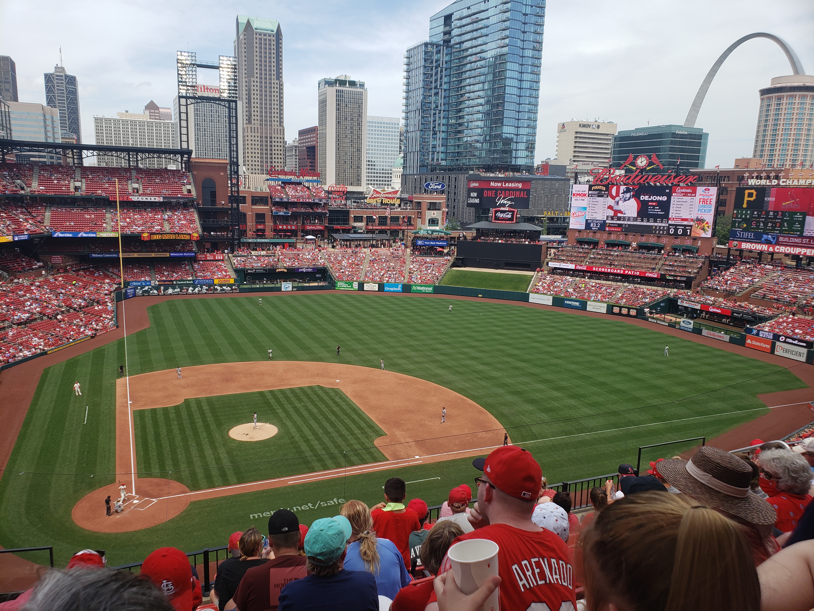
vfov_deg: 53.1
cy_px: 306
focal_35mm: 26
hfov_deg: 67.3
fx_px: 611
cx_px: 407
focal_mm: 4.3
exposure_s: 1/1099
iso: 50
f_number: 2.4
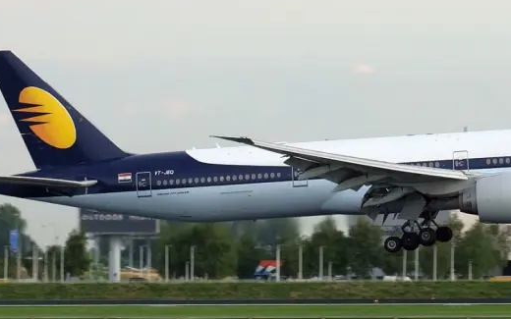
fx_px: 5055
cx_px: 412
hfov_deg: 5.8
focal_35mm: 363
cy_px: 170
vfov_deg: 3.6
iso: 200
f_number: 7.1
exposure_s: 1/300
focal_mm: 120.6
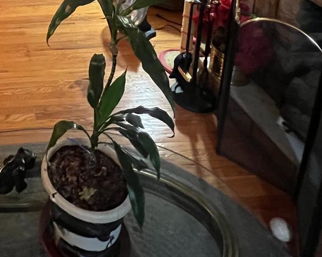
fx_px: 381
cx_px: -20
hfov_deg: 38.9
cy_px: -114
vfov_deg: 27.6
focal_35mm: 40
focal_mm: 1.57
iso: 1000
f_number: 1.8
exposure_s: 1/60
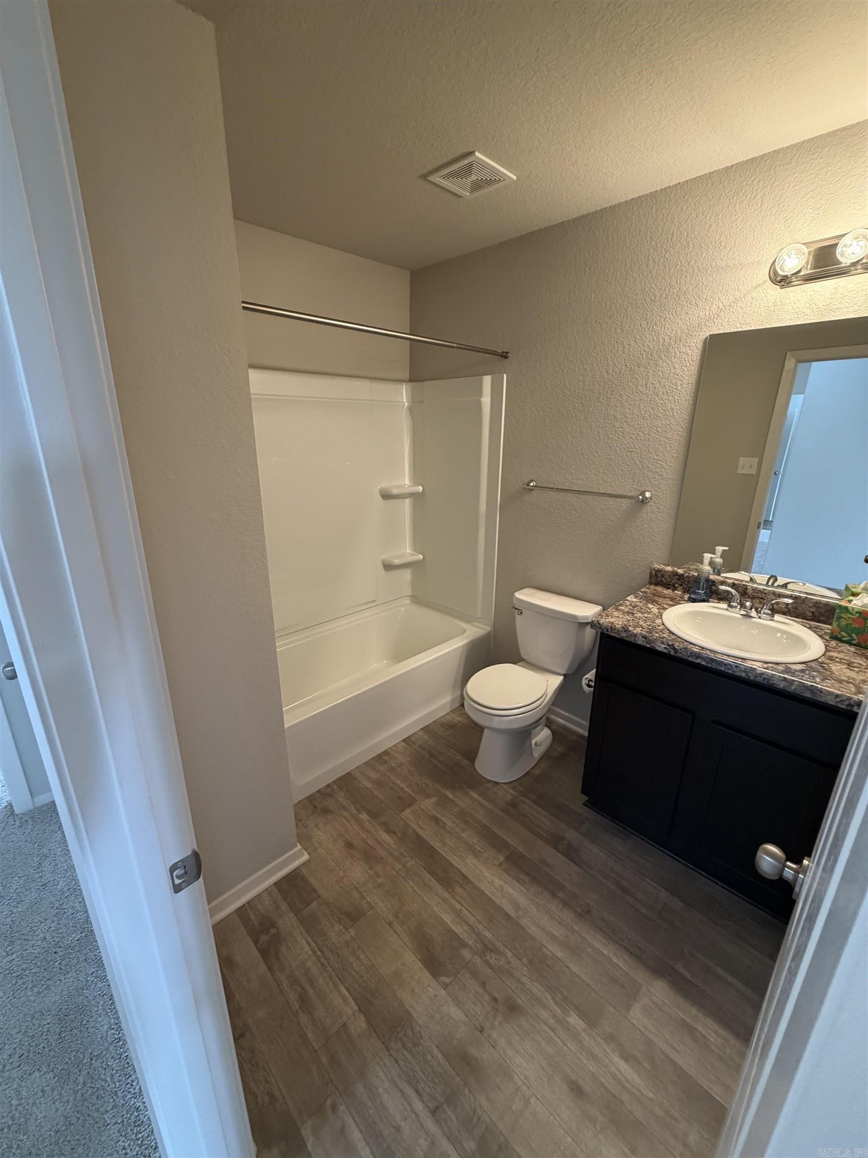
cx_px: 434
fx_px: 468
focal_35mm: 14
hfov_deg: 85.7
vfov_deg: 102.1
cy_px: 579
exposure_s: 1/60
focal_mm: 2.22
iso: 320
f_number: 2.2
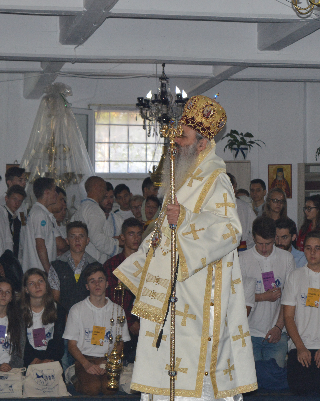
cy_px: 200
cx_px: 184
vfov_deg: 16.5
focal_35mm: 117
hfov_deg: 13.2
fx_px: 1382
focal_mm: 55
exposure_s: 1/60
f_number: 8
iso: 800
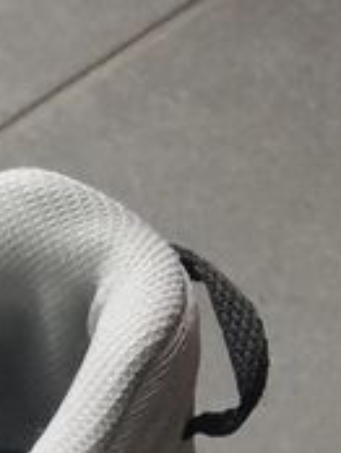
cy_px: 1073
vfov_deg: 11.2
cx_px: -354
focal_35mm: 149
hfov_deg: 9.3
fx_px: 1952
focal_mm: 4.2
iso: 125
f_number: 1.7
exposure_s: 1/60
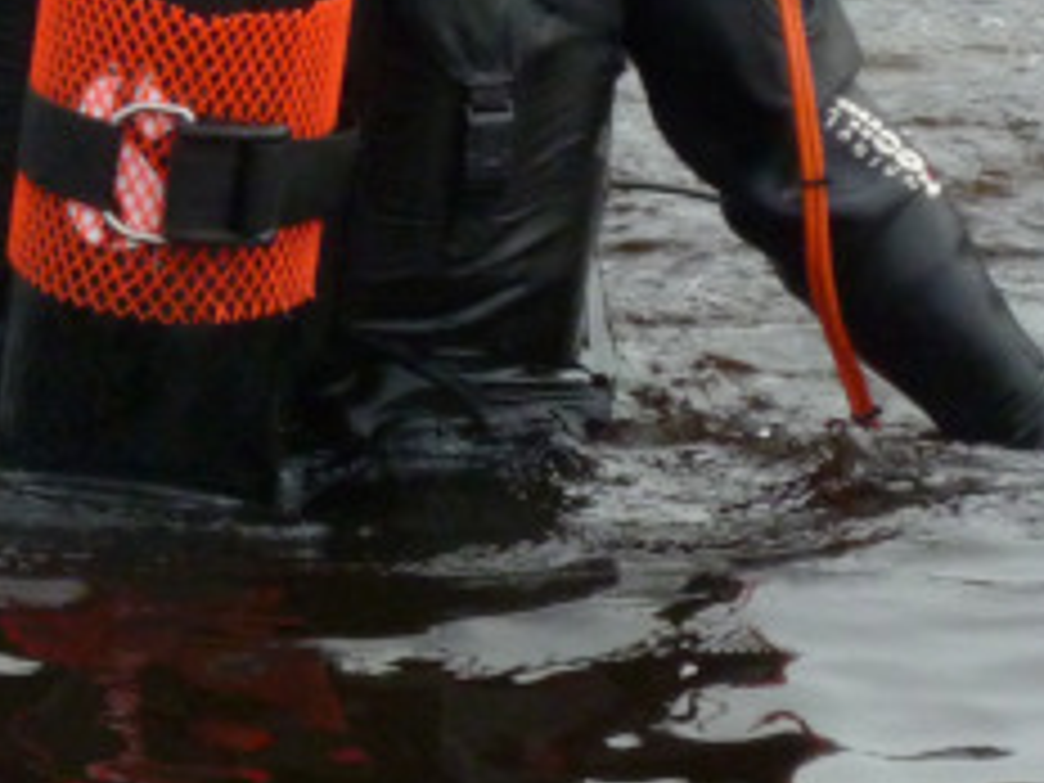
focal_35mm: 473
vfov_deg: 3.1
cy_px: -378
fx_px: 14265
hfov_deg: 4.2
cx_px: -477
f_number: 4.5
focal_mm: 22.5
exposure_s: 1/320
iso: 320
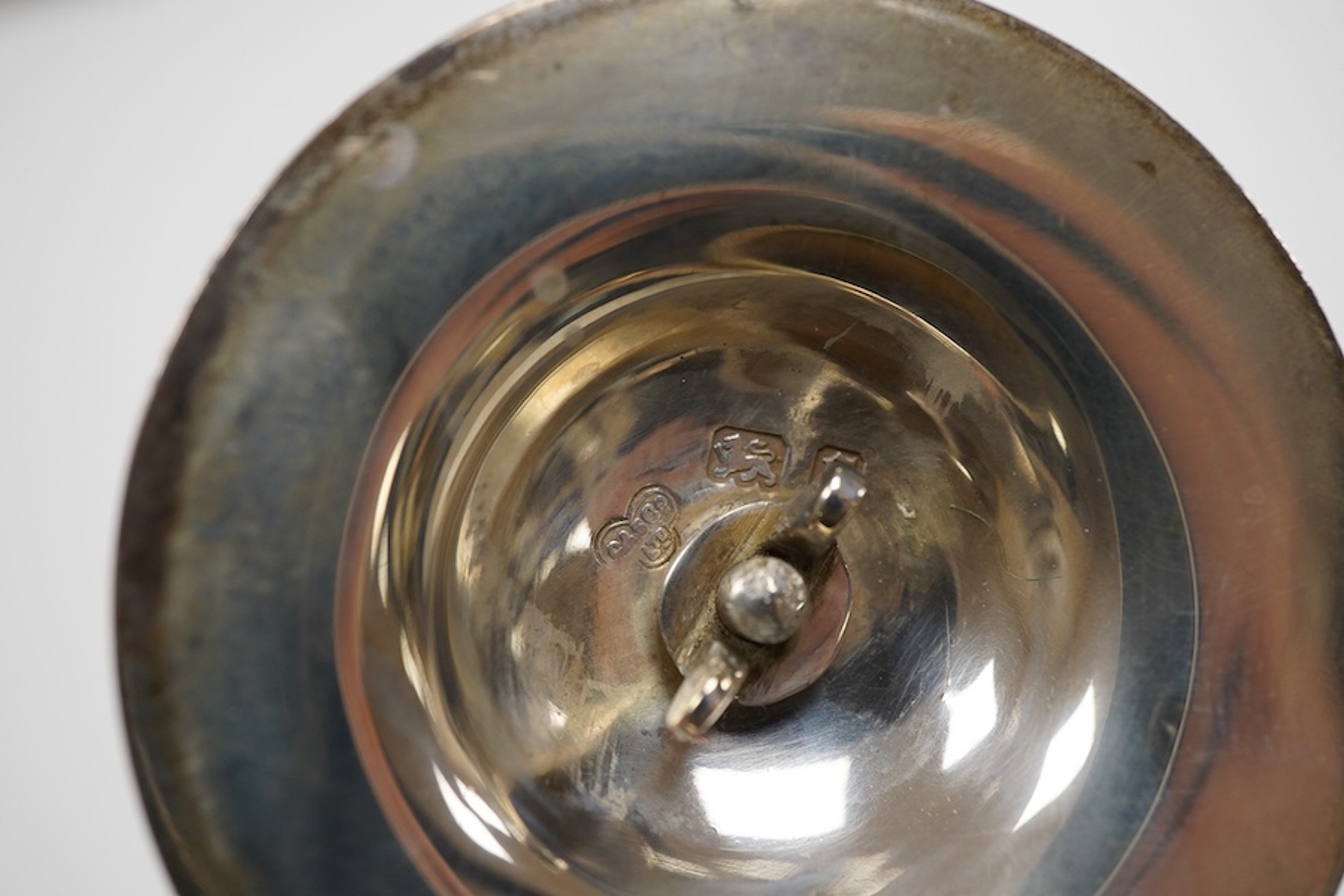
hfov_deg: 43.6
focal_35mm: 45
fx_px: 1680
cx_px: 672
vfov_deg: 29.9
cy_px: 448
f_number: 9
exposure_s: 1/125
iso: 800
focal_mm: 30
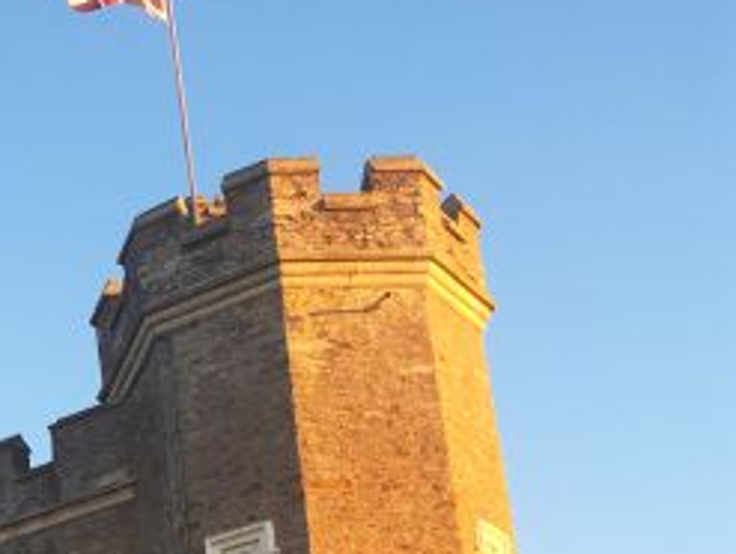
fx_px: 1874
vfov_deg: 16.2
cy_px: 651
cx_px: -292
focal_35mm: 88
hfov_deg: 19.9
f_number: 2.2
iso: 25
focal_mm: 4.15
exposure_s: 1/129
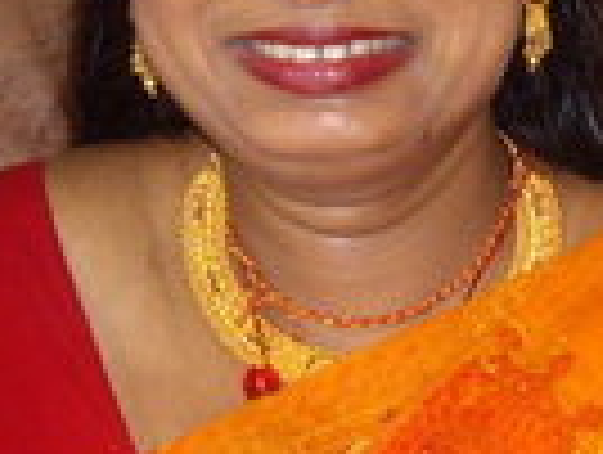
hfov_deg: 10.9
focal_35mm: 181
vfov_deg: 8.2
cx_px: 351
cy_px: 292
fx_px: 3159
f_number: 2.7
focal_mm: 6.2
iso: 200
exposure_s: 1/40
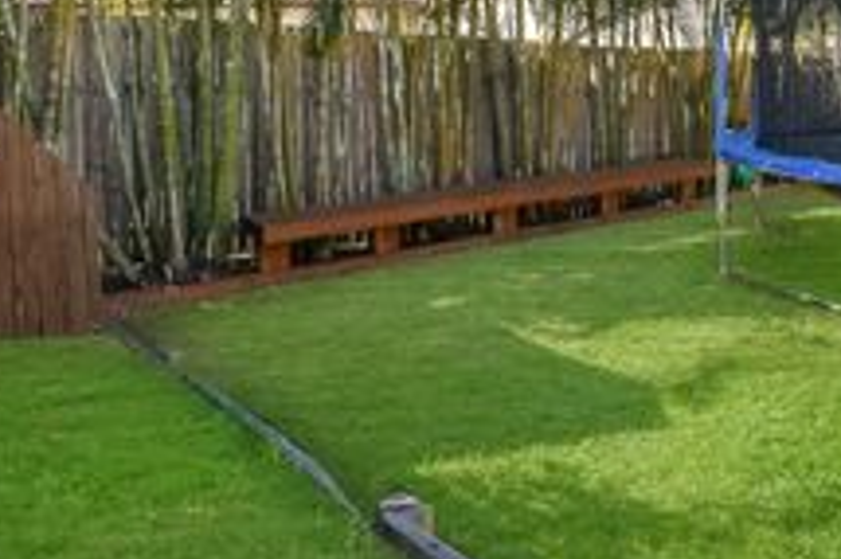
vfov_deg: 37.8
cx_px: 669
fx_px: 817
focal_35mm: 35
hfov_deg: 51.2
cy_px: 272
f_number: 11
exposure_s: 1/320
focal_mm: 16
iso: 400
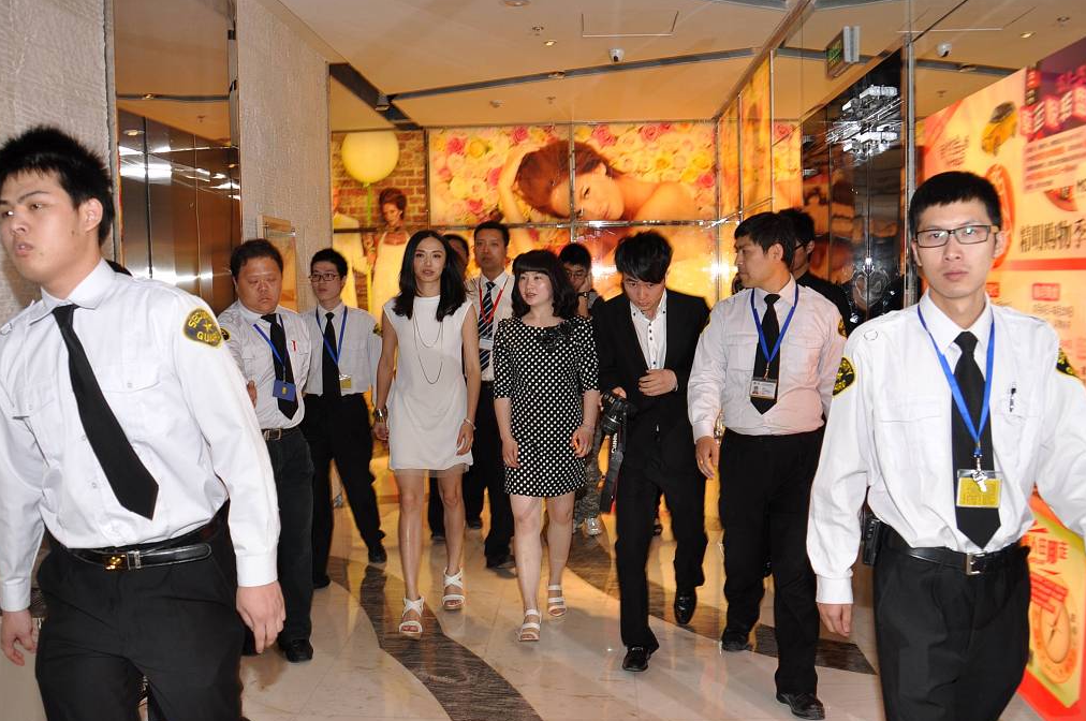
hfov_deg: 58.8
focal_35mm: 32
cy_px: 407
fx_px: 964
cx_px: 531
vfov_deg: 40.9
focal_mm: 18
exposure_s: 1/100
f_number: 5.6
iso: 200
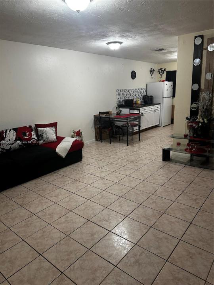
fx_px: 198
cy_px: 142
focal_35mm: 24
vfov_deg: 71.6
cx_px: 107
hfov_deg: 56.8
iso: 320
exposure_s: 1/60
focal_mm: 6.86
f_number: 1.78
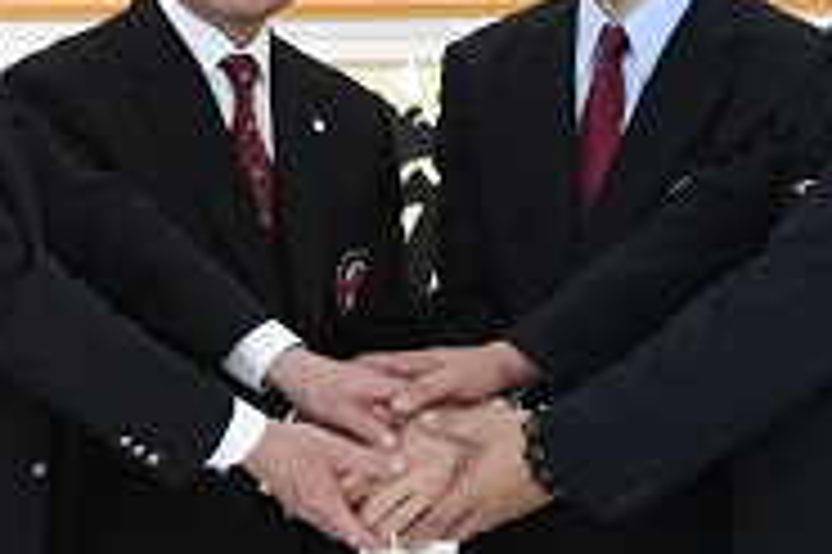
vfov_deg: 10.5
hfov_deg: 15.8
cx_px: 382
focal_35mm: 130
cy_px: 200
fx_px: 3002
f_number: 5.6
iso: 3200
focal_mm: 32
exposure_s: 1/500
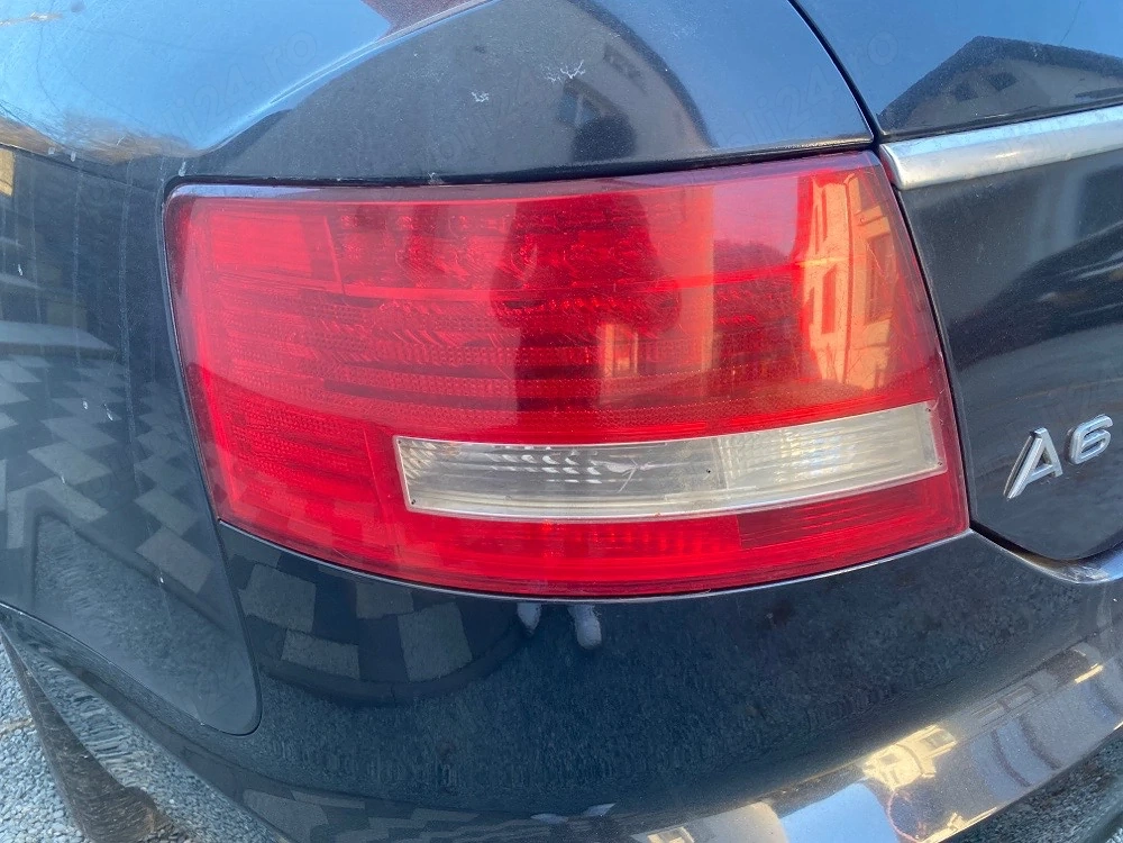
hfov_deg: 67.3
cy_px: 422
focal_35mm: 26
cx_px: 562
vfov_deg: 53.1
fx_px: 843
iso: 100
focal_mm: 4.25
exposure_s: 1/121
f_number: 1.8
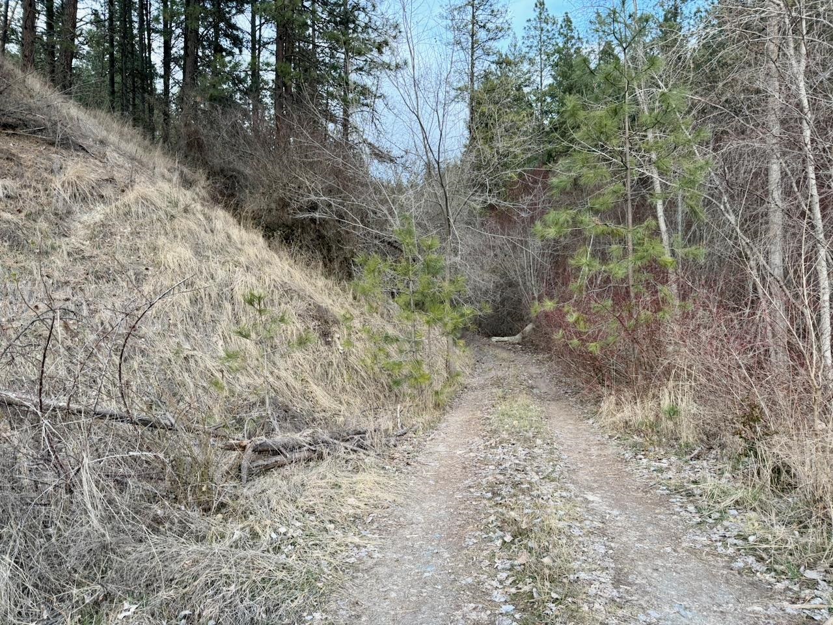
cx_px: 416
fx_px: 578
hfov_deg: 71.6
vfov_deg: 56.8
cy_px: 312
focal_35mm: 24
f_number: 1.78
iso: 100
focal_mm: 6.76
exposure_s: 1/177
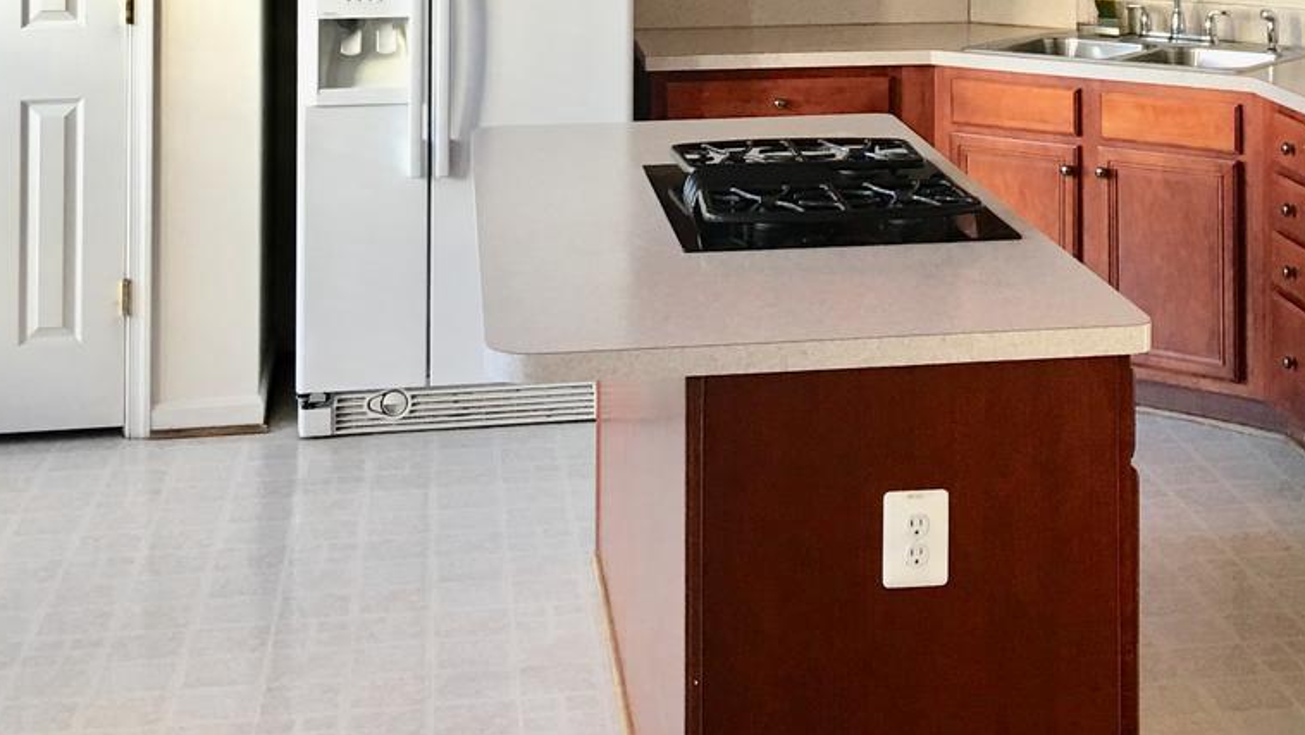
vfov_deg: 17.6
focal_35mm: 64
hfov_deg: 32.6
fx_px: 2215
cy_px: -224
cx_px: 861
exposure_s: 1/15
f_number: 2.2
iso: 32
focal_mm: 4.15
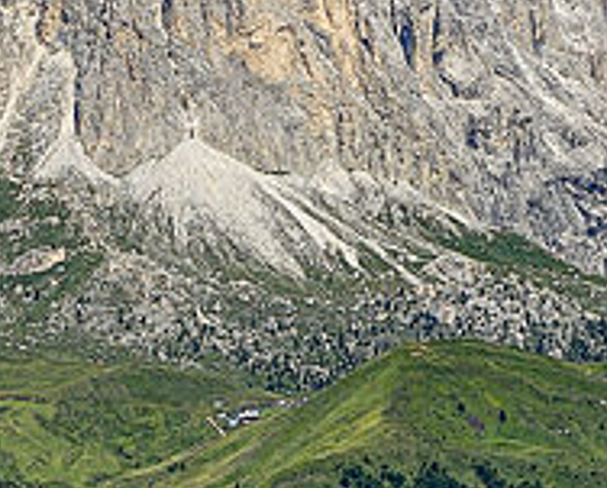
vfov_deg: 5.1
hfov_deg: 6.3
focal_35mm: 305
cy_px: -55
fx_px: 5488
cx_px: -161
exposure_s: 1/800
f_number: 7.1
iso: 100
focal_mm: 34
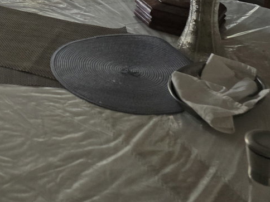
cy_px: -113
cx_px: -24
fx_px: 593
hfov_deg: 24.1
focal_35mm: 76
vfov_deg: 17.2
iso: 640
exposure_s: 1/100
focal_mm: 6.3
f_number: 1.7
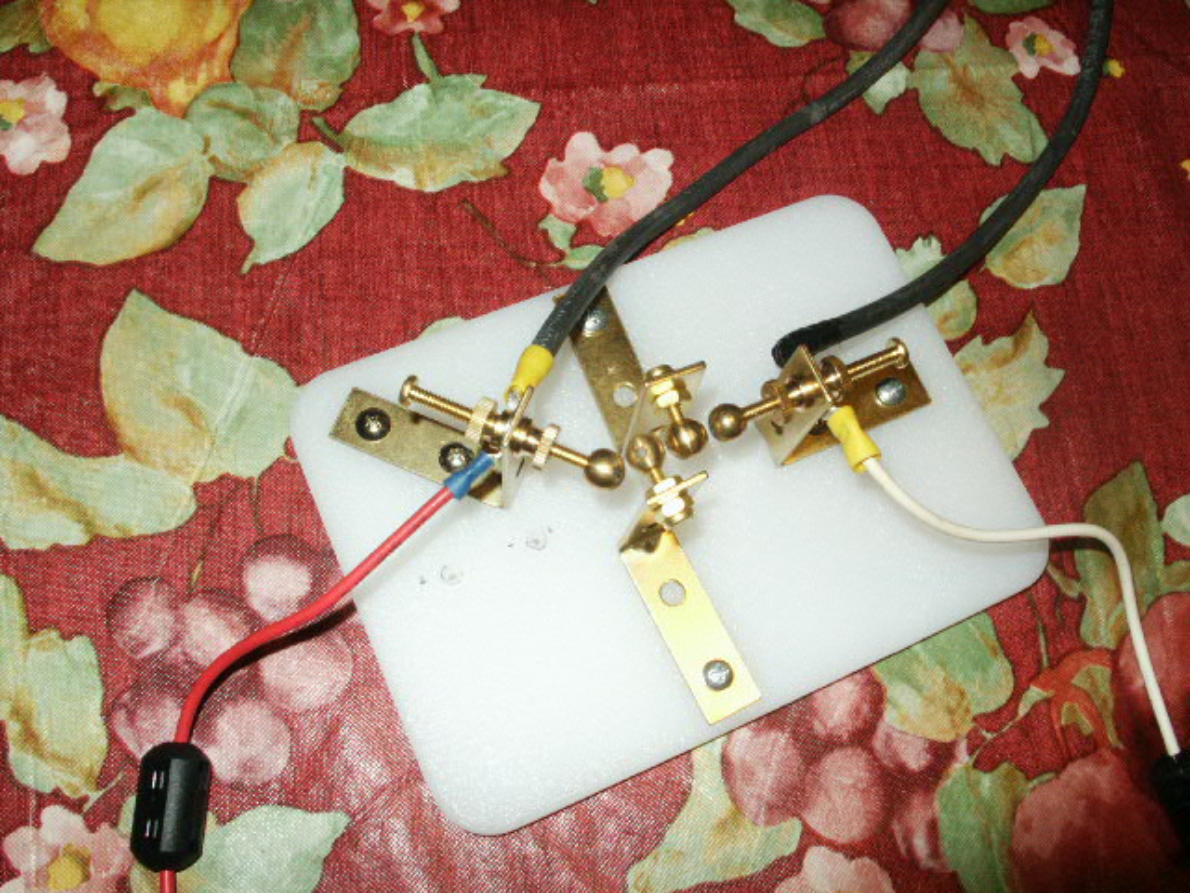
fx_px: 1203
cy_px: 446
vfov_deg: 40.7
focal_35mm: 35
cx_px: 595
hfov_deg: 52.6
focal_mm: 7.19
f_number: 6.7
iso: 200
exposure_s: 1/45
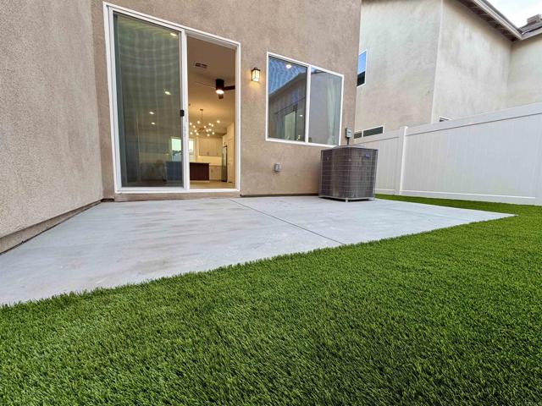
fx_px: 219
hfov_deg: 102.1
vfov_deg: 85.7
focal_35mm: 14
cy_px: 203
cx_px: 271
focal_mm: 2.22
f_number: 2.2
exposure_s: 1/121
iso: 100
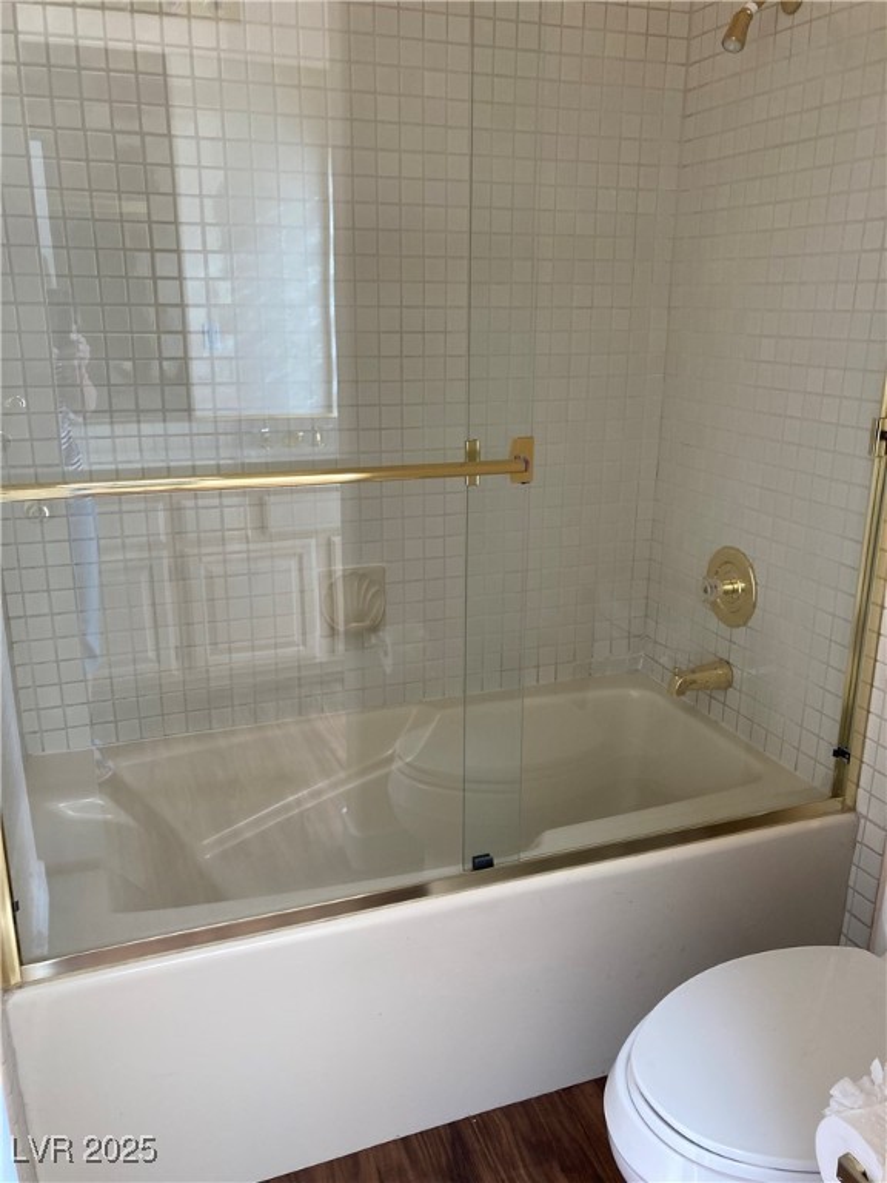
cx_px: 444
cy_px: 592
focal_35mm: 28
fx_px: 957
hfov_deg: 49.7
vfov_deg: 63.4
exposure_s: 1/90
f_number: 1.8
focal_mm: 3.99
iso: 80
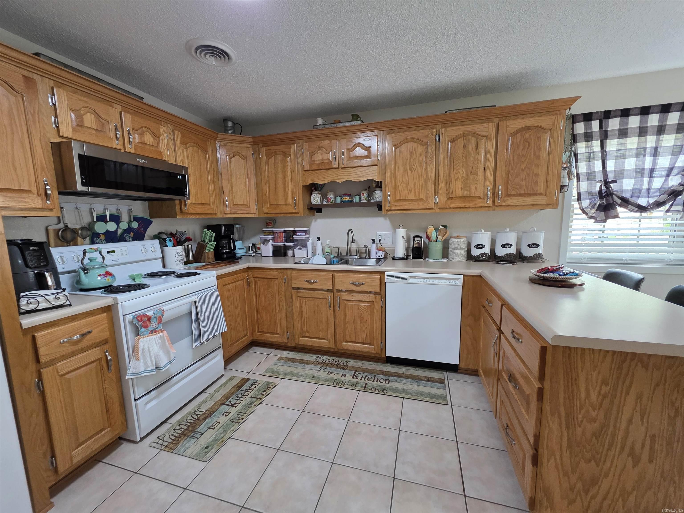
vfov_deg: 89.9
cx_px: 342
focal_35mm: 13
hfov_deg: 106.2
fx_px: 257
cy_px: 256
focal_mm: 2.2
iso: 200
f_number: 1.9
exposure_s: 1/60
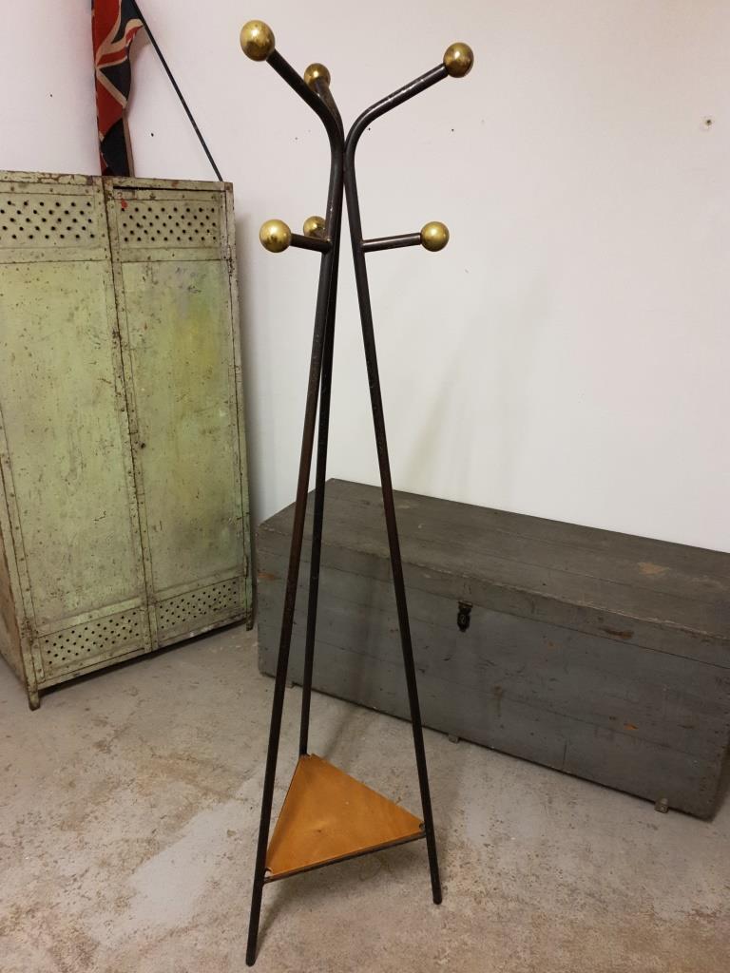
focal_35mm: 26
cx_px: 365
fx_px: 731
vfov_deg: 67.3
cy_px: 486
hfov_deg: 53.1
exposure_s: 1/33
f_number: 1.5
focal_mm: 4.3
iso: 250
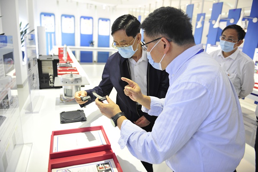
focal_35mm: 24
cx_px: 129
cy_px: 86
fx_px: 172
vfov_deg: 53.1
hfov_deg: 73.7
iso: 400
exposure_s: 1/125
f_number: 2.8
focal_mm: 24
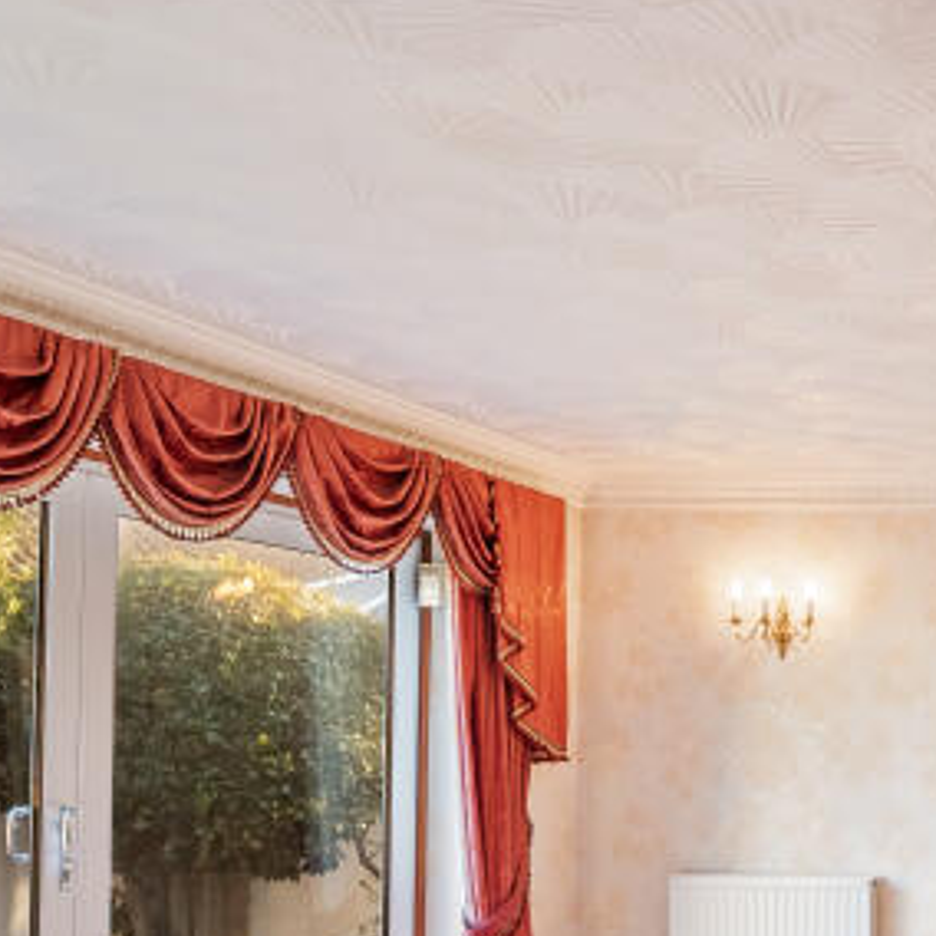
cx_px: 1299
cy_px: 712
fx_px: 1315
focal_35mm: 43
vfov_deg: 38.1
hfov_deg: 29.2
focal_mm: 14
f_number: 6.3
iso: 320
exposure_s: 1/250
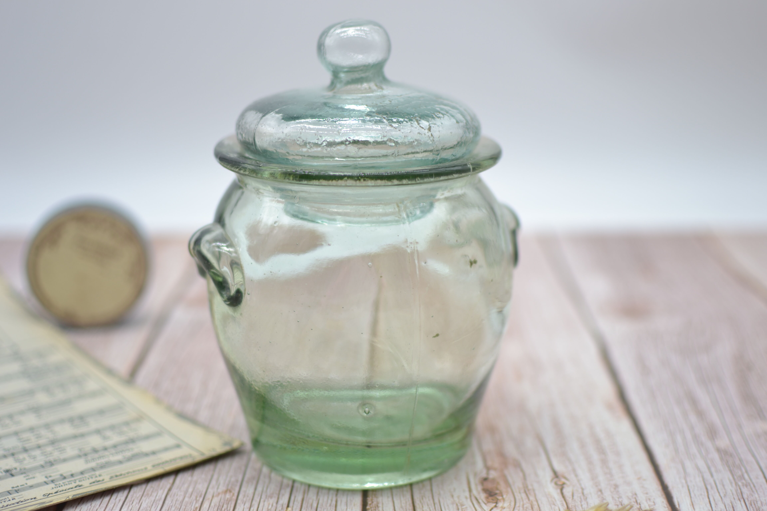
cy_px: 256
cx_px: 384
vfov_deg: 25.8
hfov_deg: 37.9
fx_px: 1118
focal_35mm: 52
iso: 100
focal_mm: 35
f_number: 1.8
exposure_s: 1/400
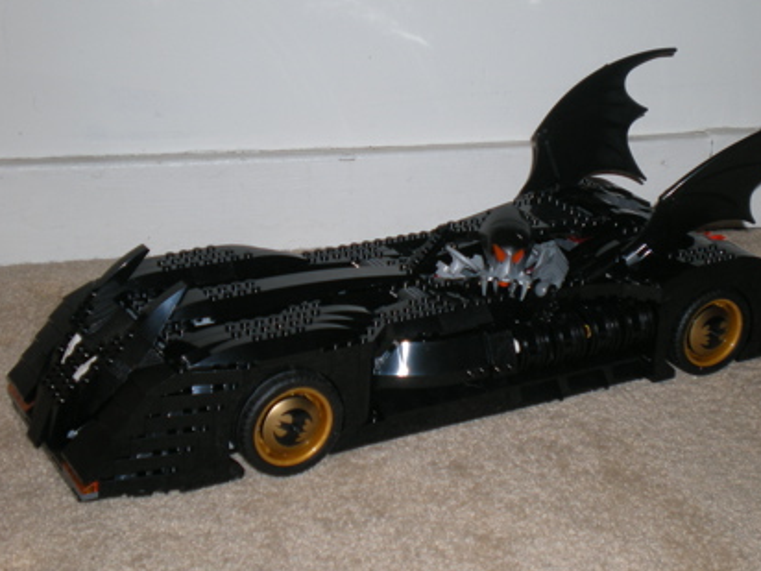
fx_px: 1495
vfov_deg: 21.6
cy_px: 260
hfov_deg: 28.5
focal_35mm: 68
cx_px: 445
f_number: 3.9
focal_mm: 9.3
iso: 64
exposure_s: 1/60
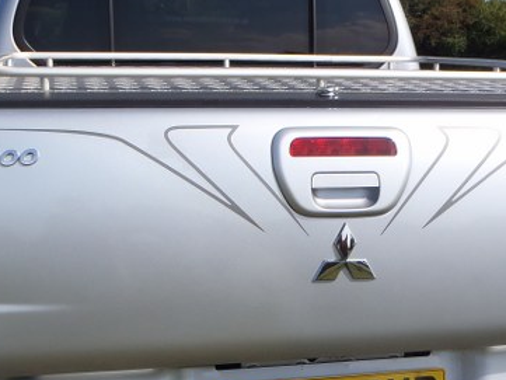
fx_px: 907
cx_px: 296
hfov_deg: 31.1
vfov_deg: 23.5
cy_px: 275
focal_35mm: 62
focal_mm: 5
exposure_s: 1/640
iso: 80
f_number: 4.5
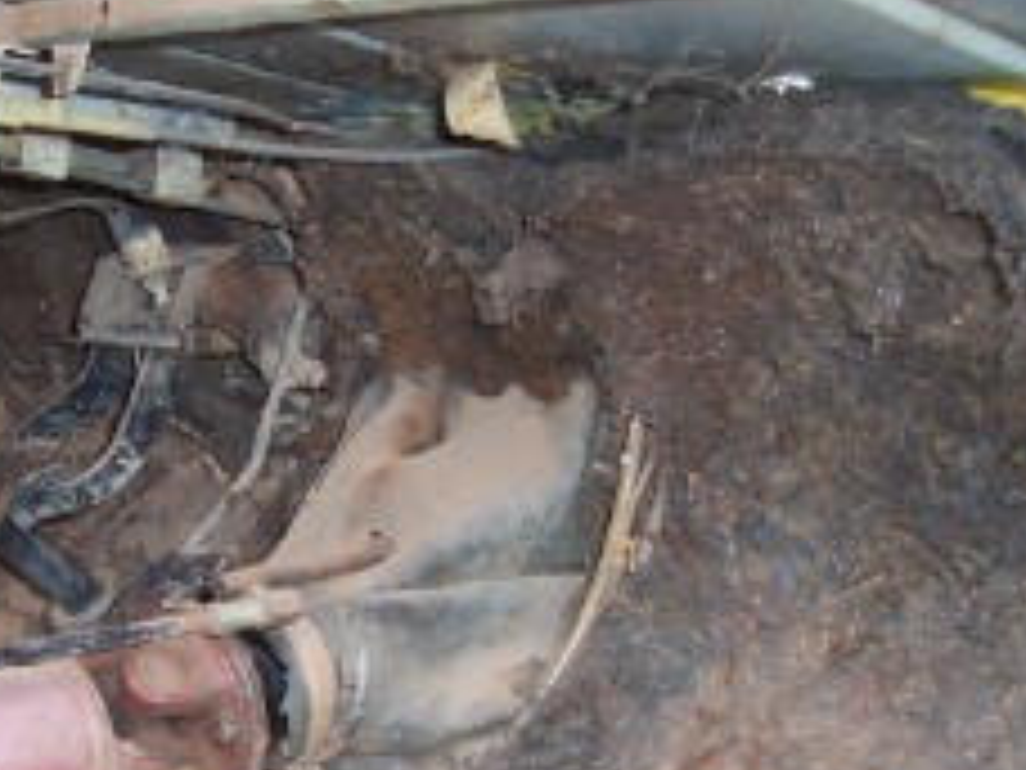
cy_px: 639
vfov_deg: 22.2
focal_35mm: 65
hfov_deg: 29.2
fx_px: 1927
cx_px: 220
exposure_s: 1/60
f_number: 2.8
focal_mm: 5.6
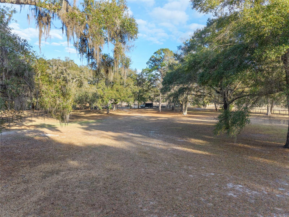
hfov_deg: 71.6
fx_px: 200
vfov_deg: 56.8
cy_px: 108
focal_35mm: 24
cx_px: 144
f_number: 1.8
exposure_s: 1/1500
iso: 280
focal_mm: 8.67
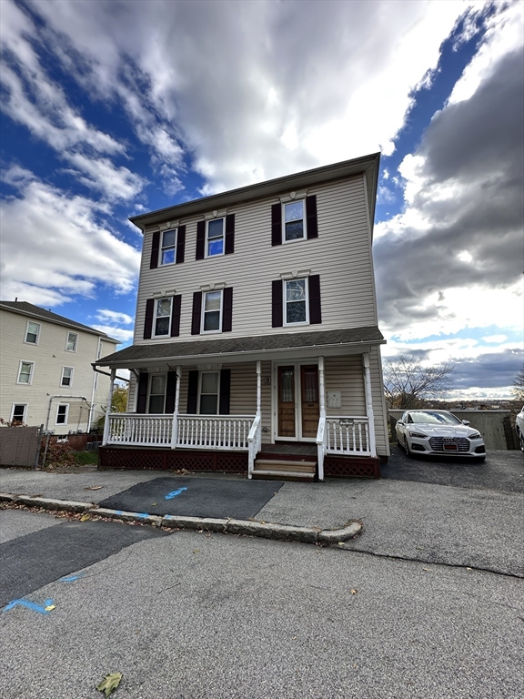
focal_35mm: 14
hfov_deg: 85.7
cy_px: 350
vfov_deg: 102.1
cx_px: 262
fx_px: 283
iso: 40
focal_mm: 2.22
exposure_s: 1/340
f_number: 2.2
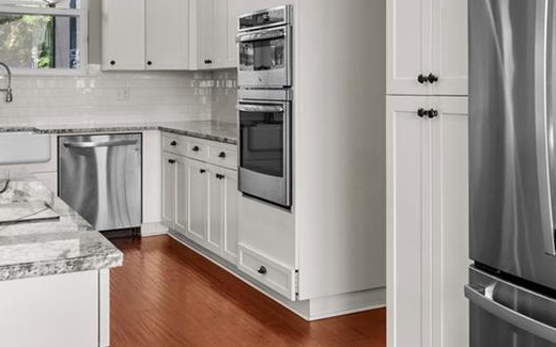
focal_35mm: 47
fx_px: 712
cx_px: 432
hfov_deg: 41.1
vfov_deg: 27.0
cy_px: 83
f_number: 7.1
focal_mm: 10
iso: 100
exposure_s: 1/2
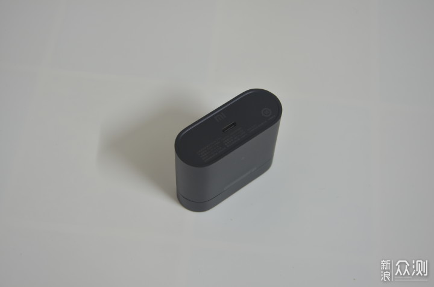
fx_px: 757
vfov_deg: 21.4
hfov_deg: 32.0
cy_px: 144
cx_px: 217
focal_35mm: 63
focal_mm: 42
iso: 100
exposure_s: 1/1.6
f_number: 6.3
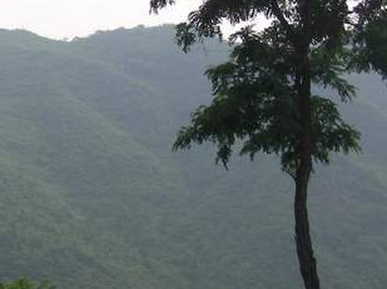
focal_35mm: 112
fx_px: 1251
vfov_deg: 13.2
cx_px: -143
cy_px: 180
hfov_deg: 16.4
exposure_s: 1/442
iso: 50
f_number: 4
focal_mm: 6.3
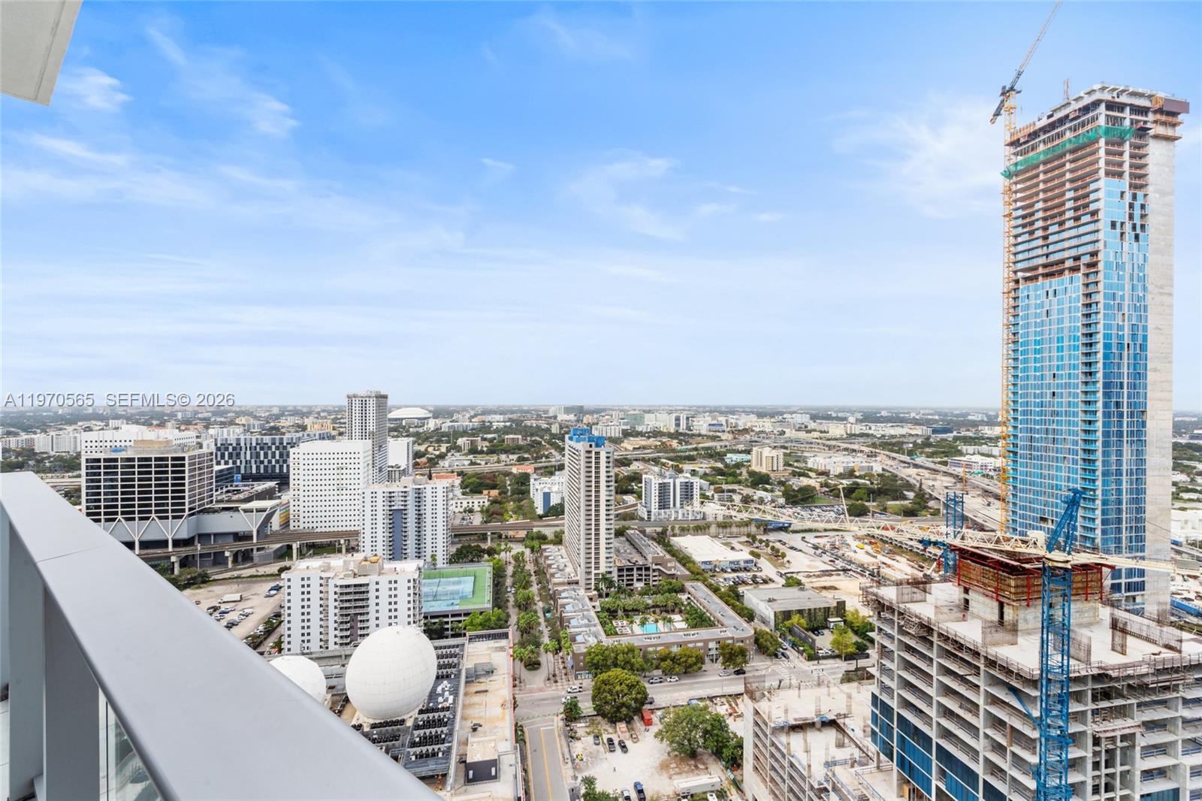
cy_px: 400
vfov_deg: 73.7
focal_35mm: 16
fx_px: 534
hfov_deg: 96.7
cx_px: 601
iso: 250
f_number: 16
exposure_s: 1/30
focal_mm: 16
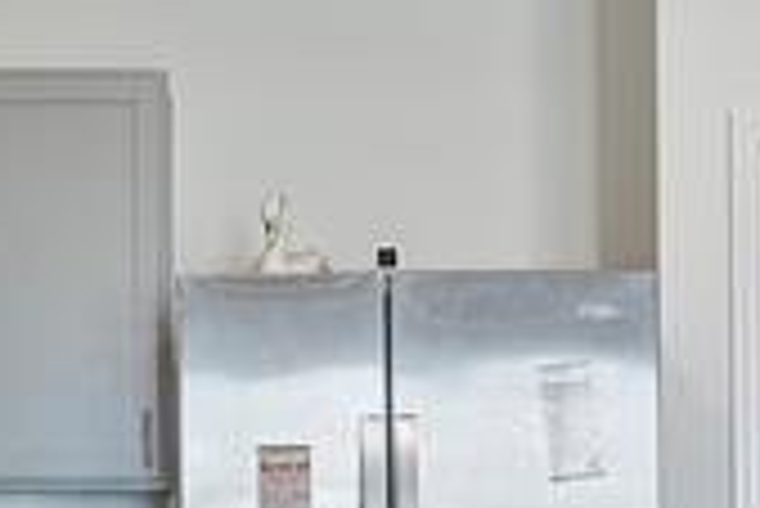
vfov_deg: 13.8
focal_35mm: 97
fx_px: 2049
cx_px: 261
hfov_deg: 20.9
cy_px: 564
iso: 250
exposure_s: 1/2
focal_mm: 16
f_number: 8
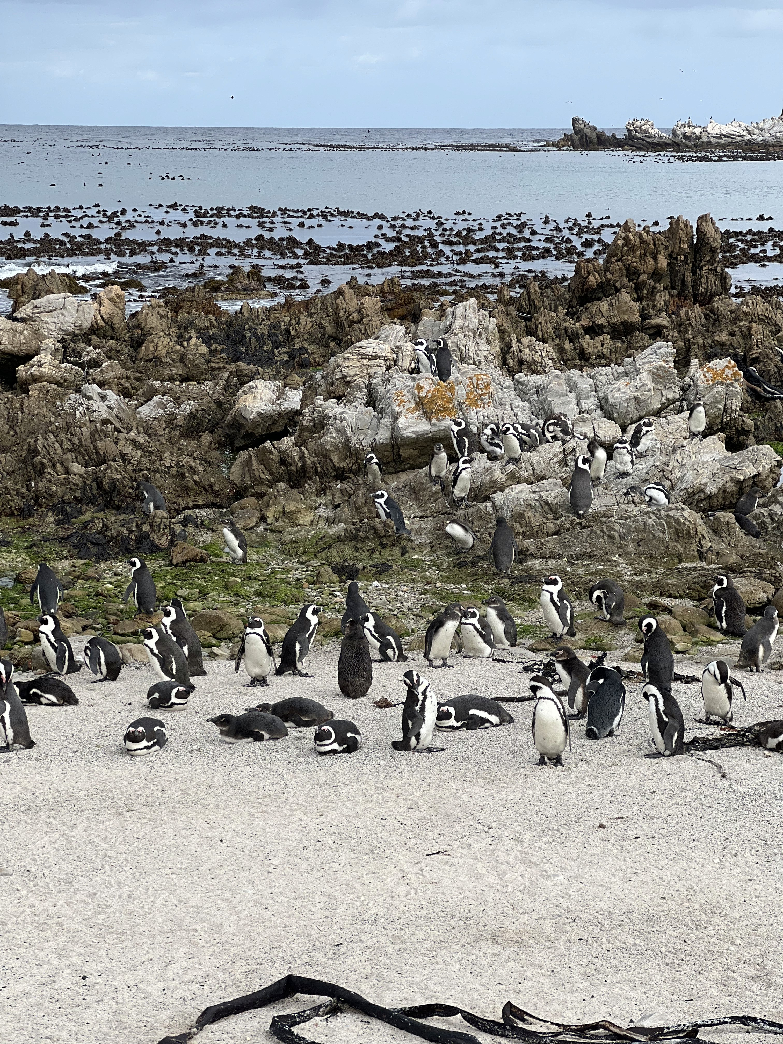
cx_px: 392
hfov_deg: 19.1
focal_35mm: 77
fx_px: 2322
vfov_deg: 25.3
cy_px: 522
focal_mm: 9
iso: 32
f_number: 2.8
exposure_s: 1/346
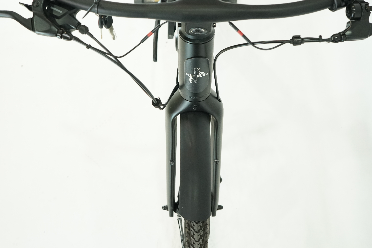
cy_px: 100
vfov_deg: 29.8
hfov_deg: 43.6
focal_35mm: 45
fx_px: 465
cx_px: 195
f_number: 5.6
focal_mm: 34
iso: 2500
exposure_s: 1/200
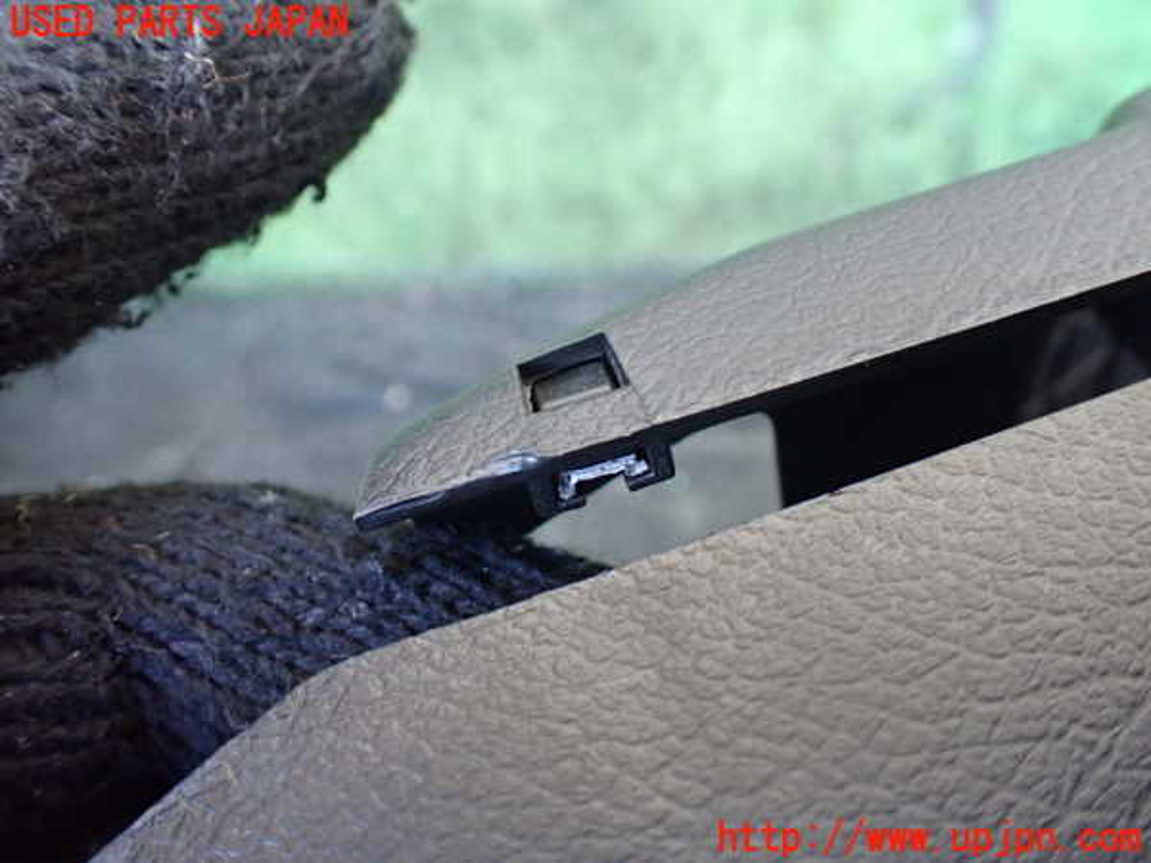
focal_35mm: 30
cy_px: 432
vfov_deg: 46.8
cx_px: 576
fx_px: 998
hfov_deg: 60.0
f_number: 2.3
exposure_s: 1/50
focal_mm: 5.4
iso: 800
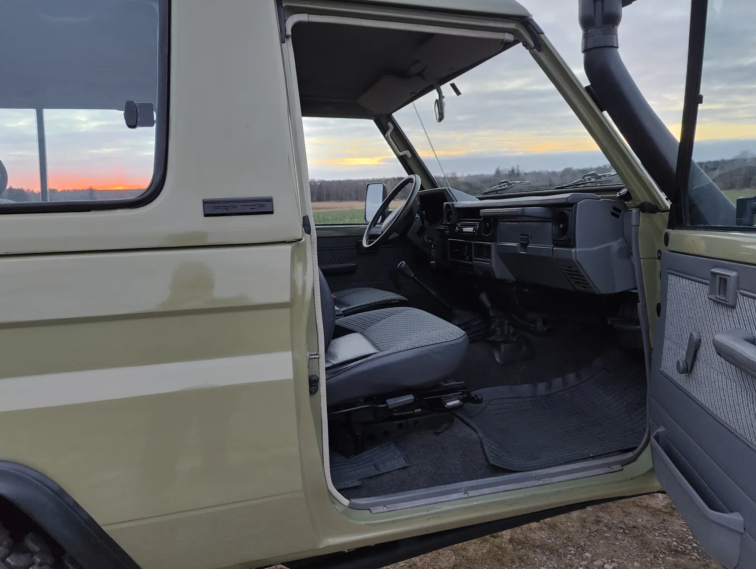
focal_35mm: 26
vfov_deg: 53.1
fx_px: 568
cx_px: 388
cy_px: 270
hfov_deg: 67.2
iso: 100
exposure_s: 1/50
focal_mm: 6.06
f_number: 1.8
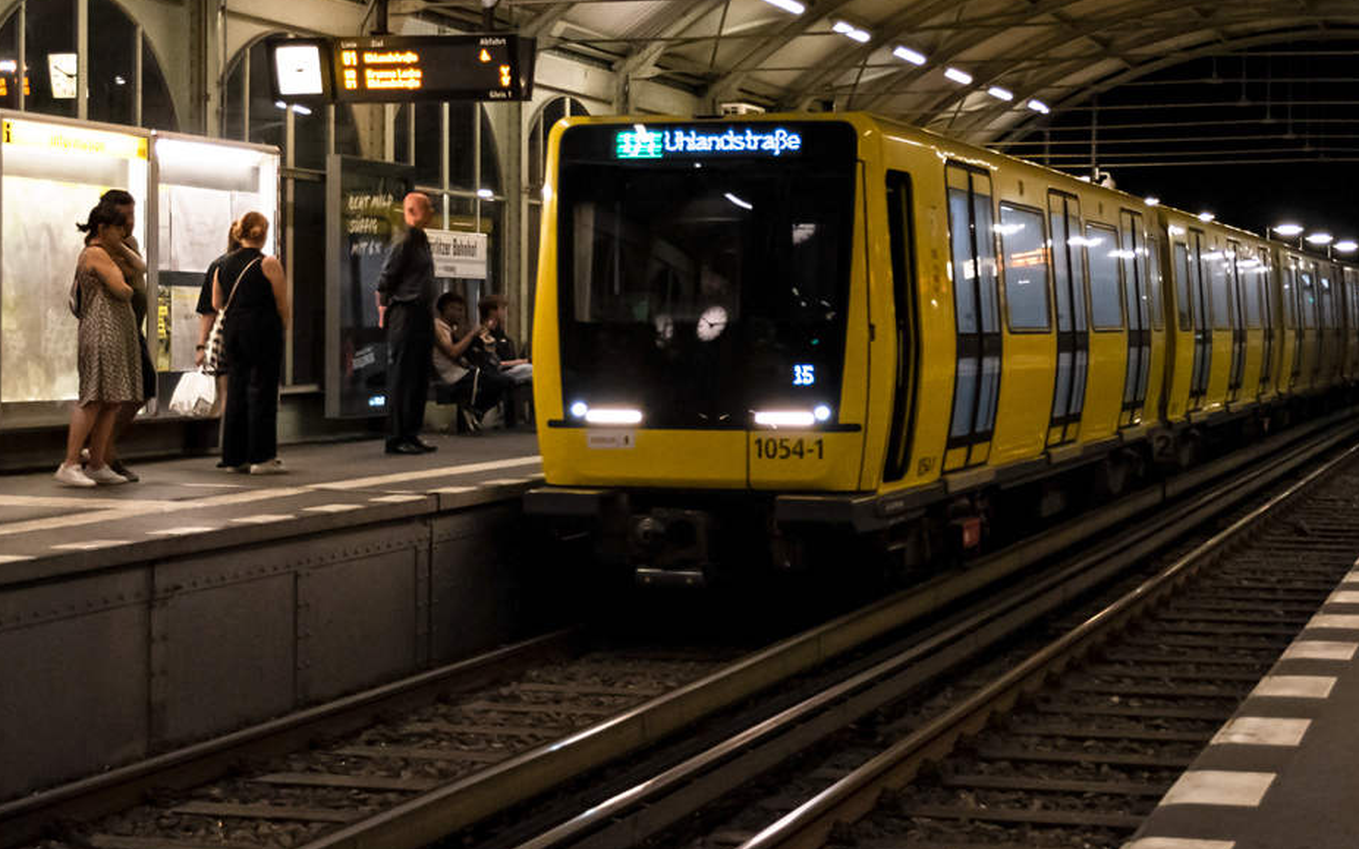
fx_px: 2111
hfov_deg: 35.5
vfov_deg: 22.6
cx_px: 837
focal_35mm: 57
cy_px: 248
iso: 1600
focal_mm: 24
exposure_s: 1/160
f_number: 3.8
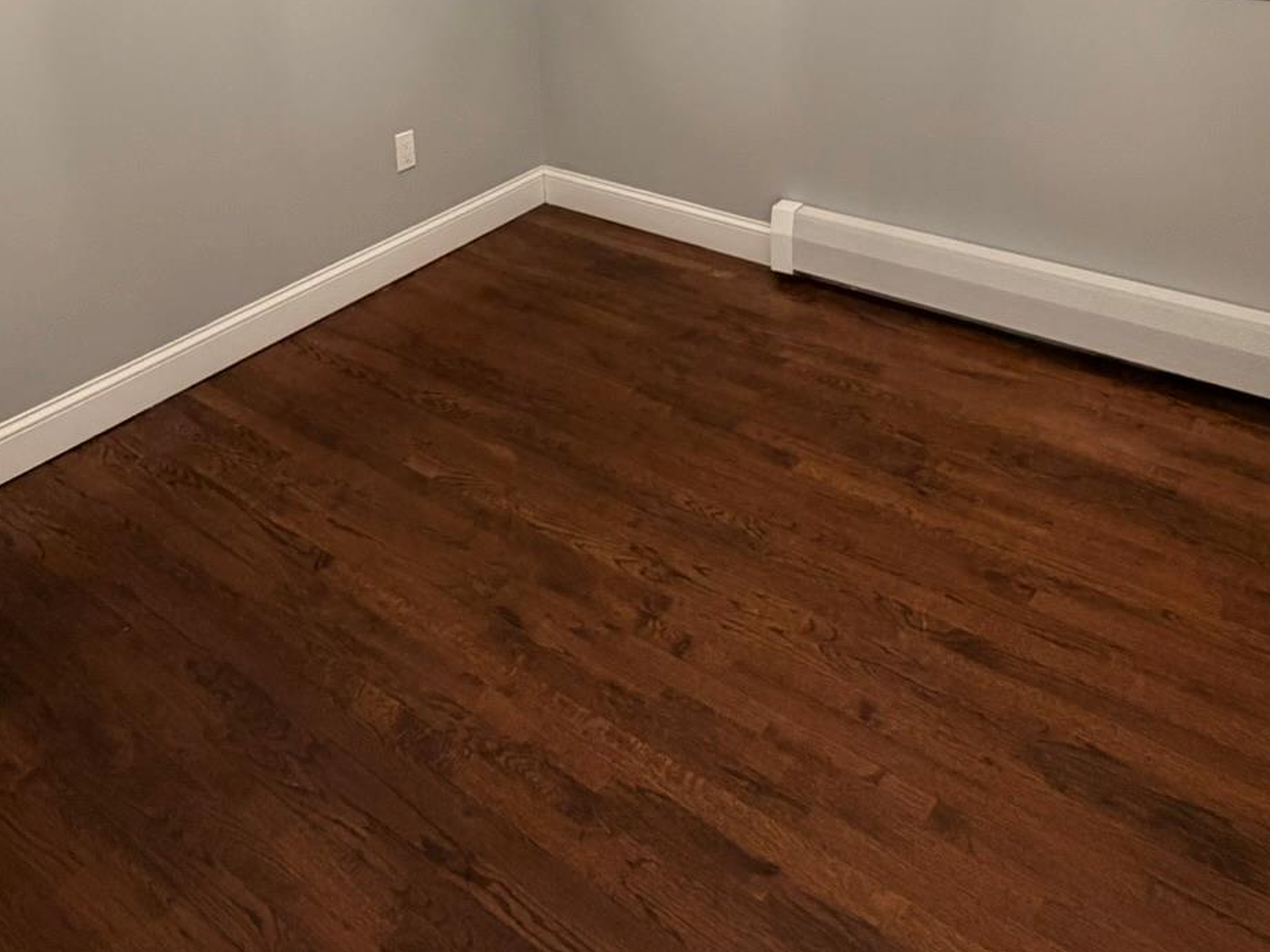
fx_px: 1137
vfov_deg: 41.4
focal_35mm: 31
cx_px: 616
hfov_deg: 58.3
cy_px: 71
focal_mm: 2.22
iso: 320
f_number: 2.2
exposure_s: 1/60
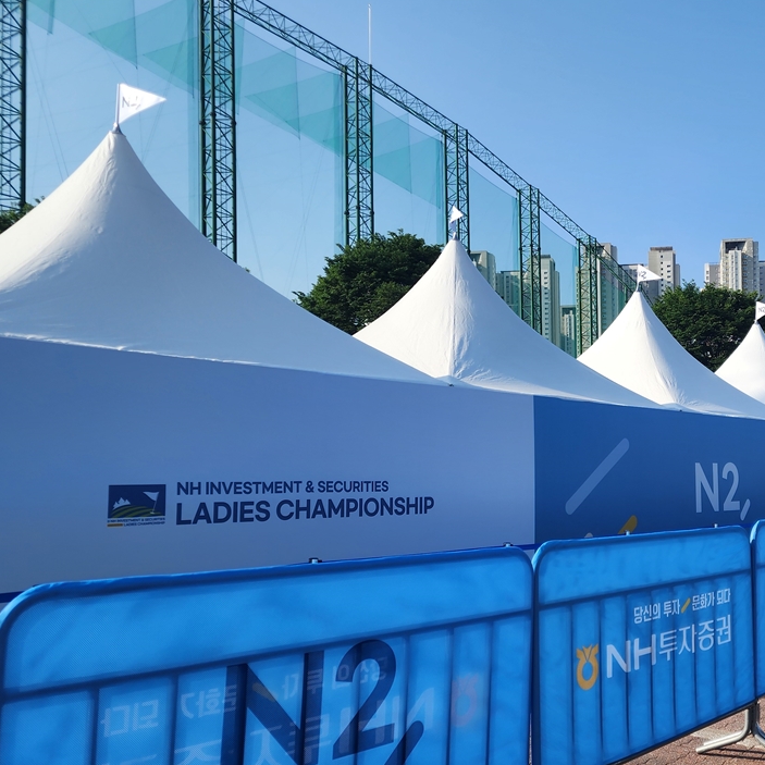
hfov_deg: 43.2
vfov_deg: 44.9
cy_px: 419
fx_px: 925
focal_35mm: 37
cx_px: 590
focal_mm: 6.4
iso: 12
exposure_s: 1/850
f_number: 1.8
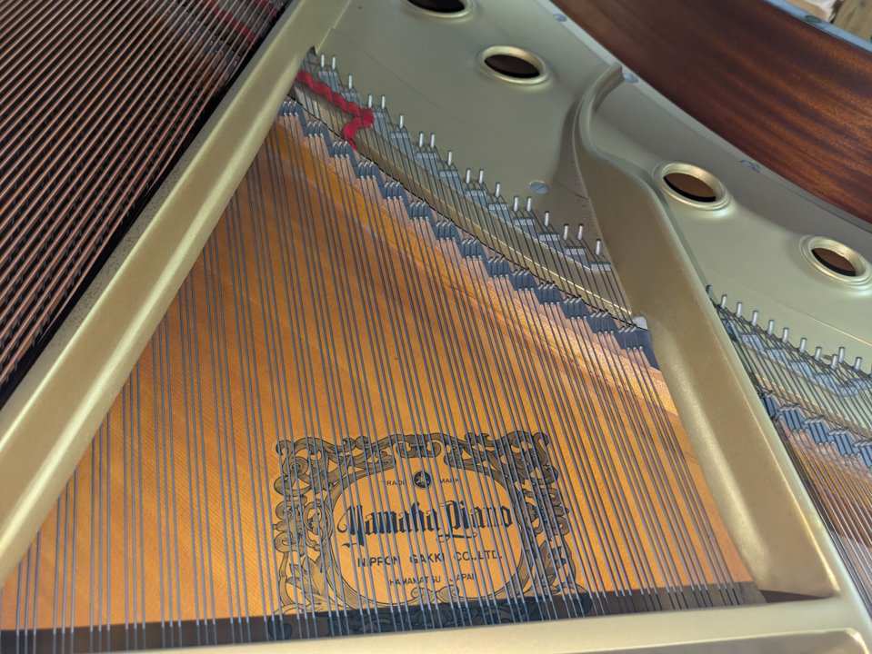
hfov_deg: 69.4
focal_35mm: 25
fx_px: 630
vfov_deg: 54.9
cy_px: 327
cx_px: 436
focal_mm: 5.43
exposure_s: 1/50
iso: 379
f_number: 1.89
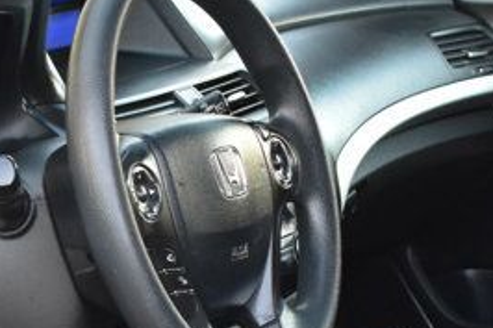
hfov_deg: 13.0
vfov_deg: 8.7
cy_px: 380
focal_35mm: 156
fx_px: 2134
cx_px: -2
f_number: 6.3
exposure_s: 1/15
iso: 1400
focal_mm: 27
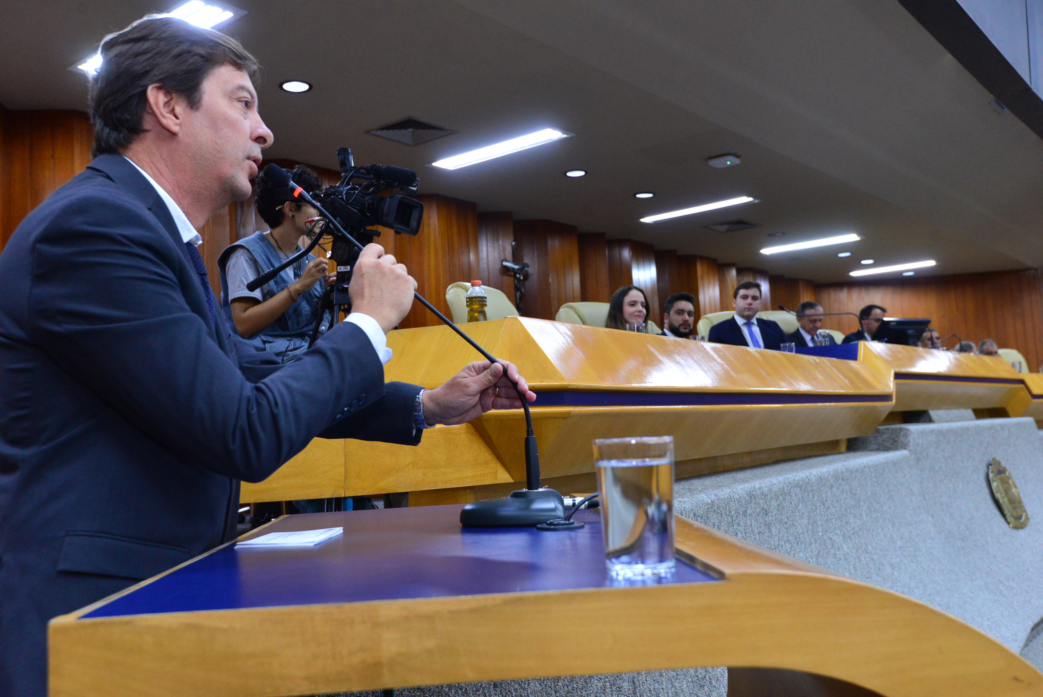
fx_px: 927
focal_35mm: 32
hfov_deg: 58.7
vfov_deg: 41.1
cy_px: 348
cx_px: 522
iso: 2500
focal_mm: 32
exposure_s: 1/60
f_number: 5.6
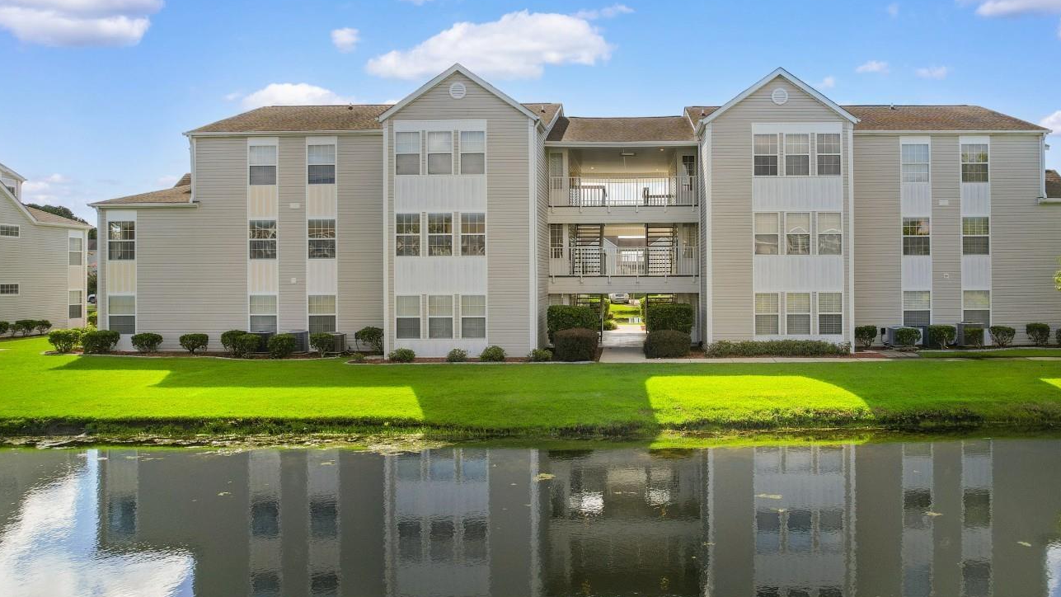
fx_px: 816
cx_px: 620
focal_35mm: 29
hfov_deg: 65.6
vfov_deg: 40.1
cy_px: 248
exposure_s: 1/320
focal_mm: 8.38
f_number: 2.8
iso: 100
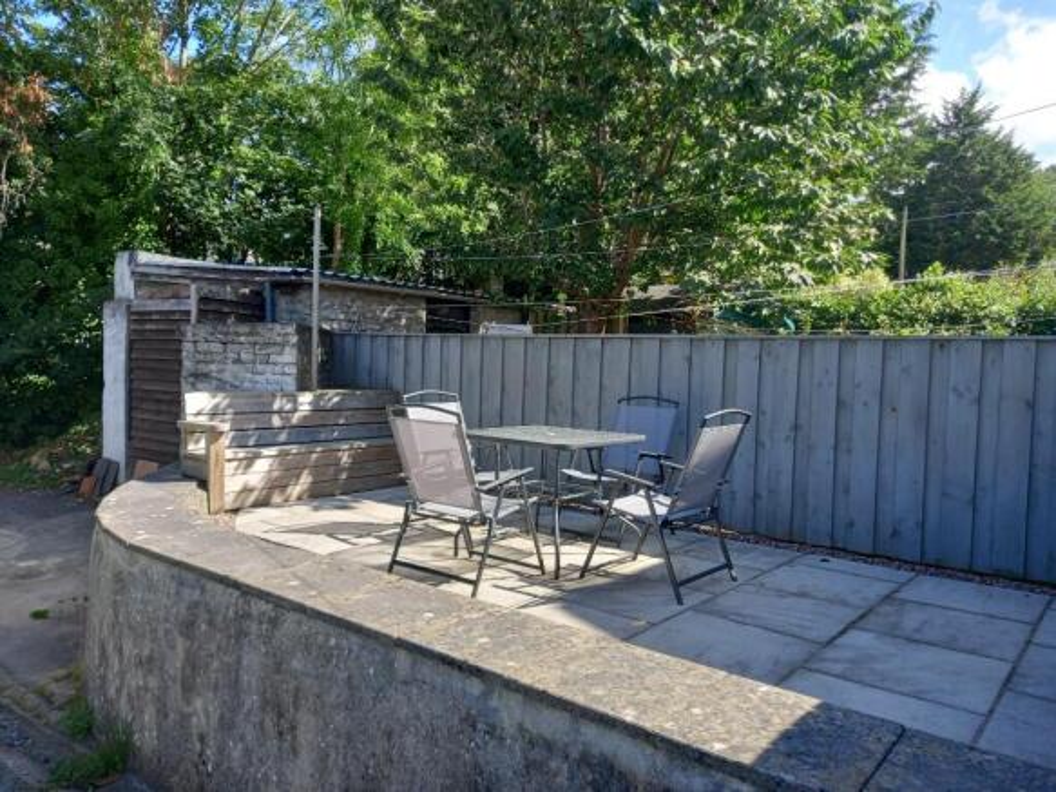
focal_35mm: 25
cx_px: 528
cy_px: 396
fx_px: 762
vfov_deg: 54.9
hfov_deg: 69.4
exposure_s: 1/125
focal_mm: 4.6
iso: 25
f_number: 2
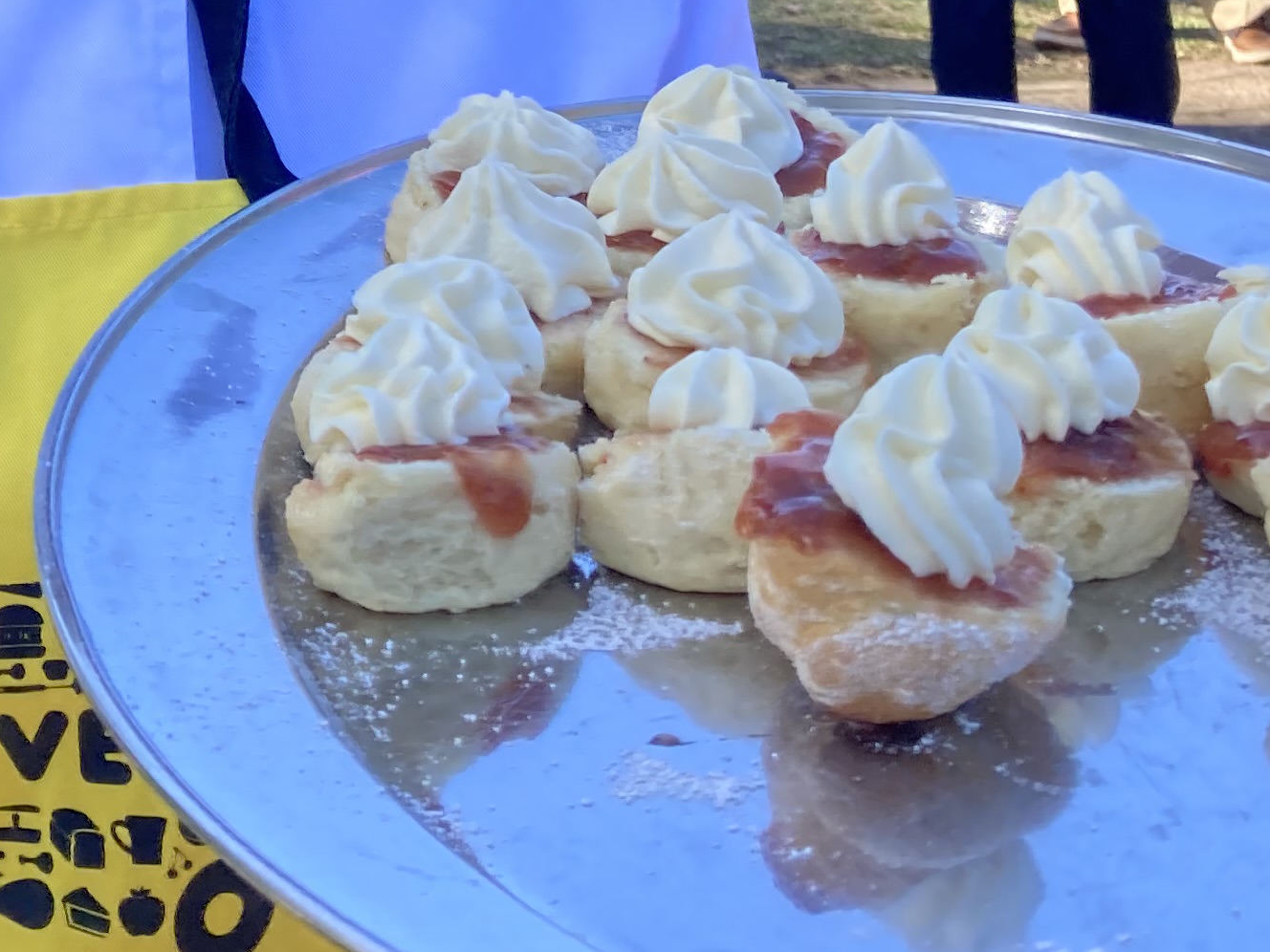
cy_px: -353
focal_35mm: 85
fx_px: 3119
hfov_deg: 22.1
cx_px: -9
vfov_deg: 16.3
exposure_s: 1/358
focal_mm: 3.99
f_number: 1.8
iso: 20
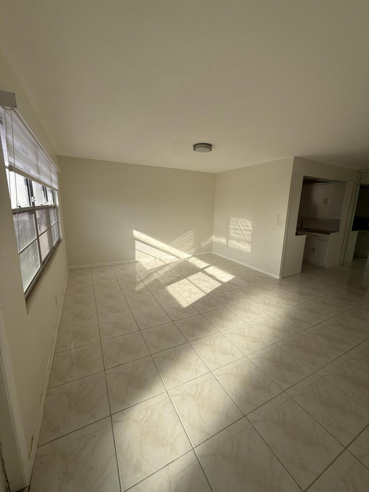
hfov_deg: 85.7
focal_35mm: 14
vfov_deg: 102.1
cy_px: 246
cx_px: 184
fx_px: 199
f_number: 2.2
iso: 50
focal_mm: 2.22
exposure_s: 1/970
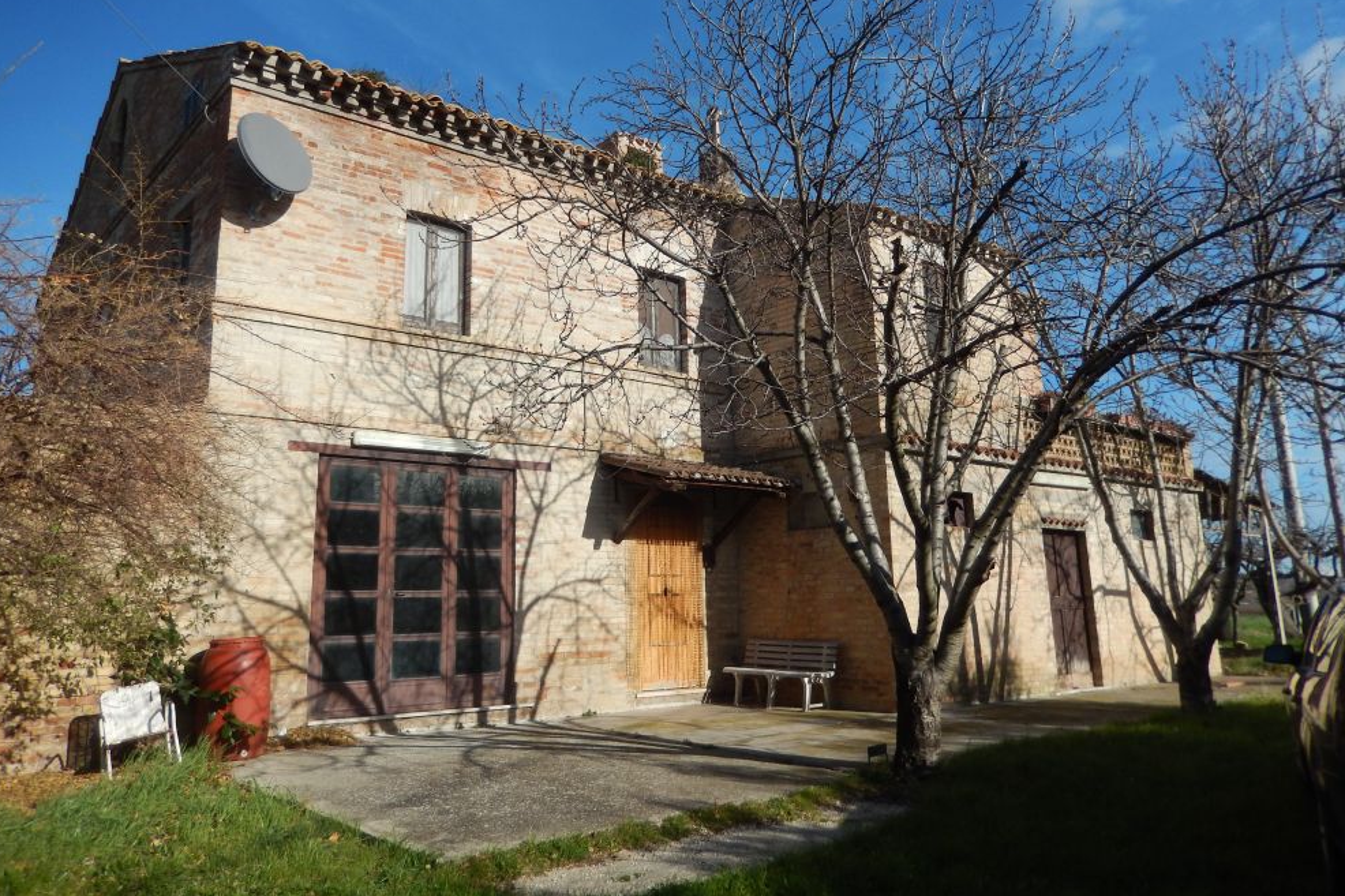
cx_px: 648
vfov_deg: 47.7
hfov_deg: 67.4
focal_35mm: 27
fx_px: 1009
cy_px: 374
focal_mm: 4.5
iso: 125
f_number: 6.8
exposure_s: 1/500
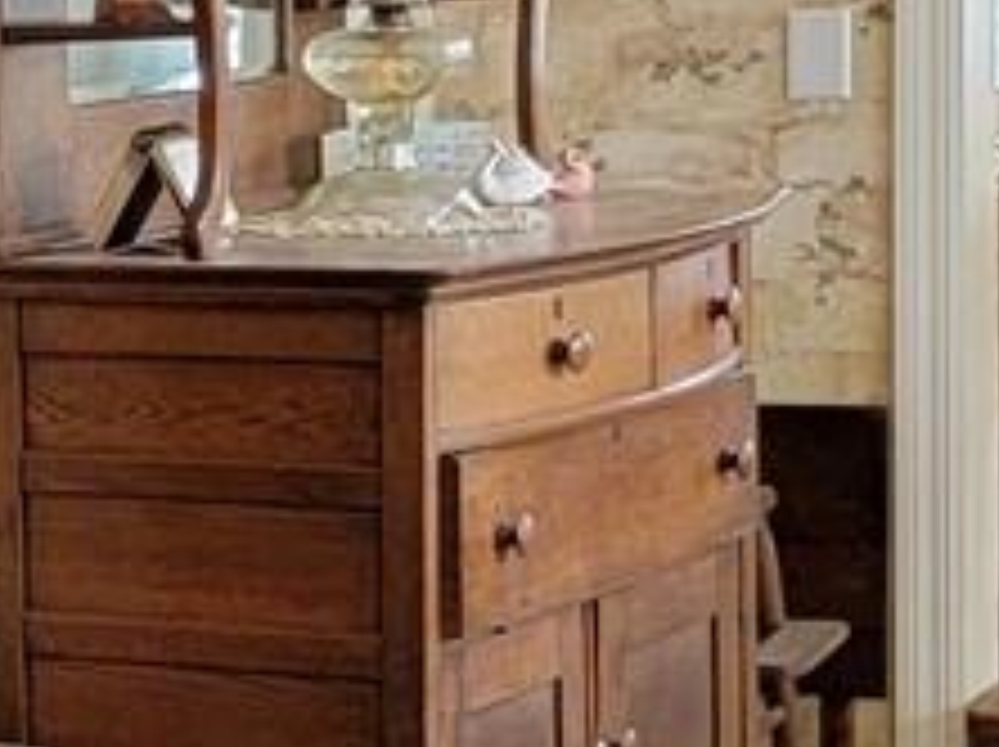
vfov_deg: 8.6
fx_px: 4987
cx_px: -1994
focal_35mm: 173
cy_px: 315
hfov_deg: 9.2
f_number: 1.8
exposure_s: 1/120
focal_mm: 6.7
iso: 200
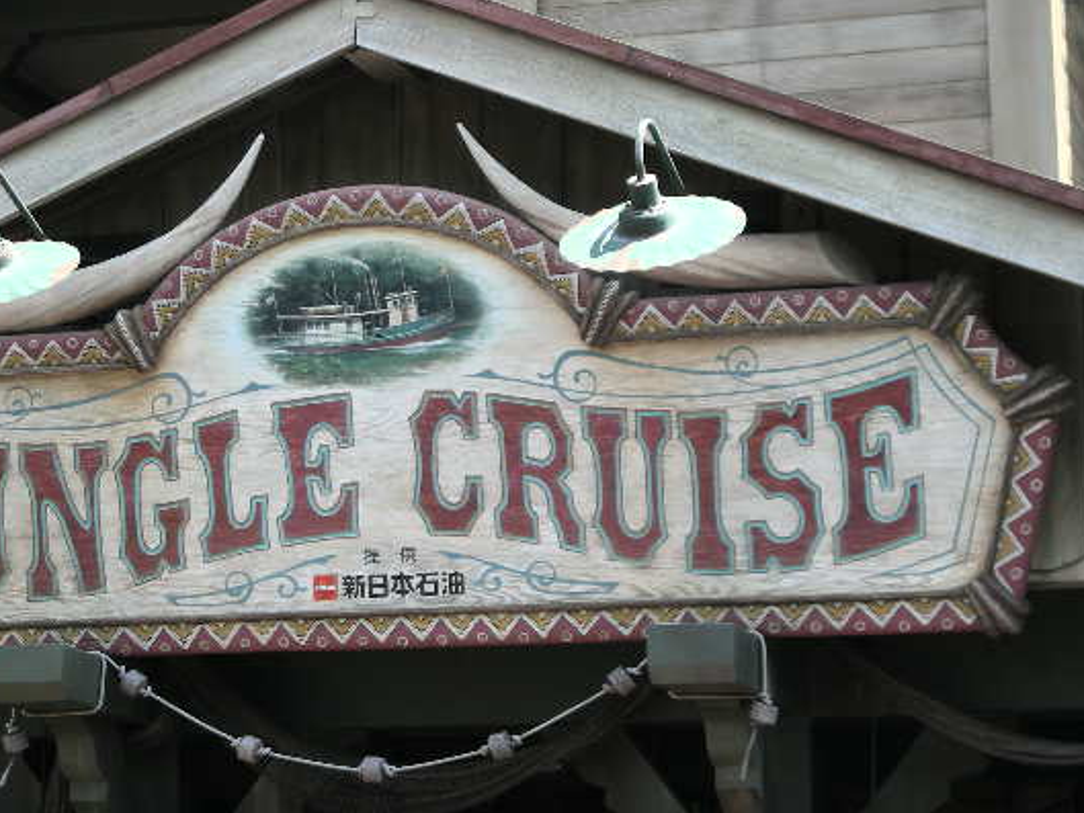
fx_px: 3978
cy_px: 324
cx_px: 471
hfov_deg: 15.5
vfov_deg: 11.7
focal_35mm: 127
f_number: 4.7
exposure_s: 1/84.4
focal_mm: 17.1
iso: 50
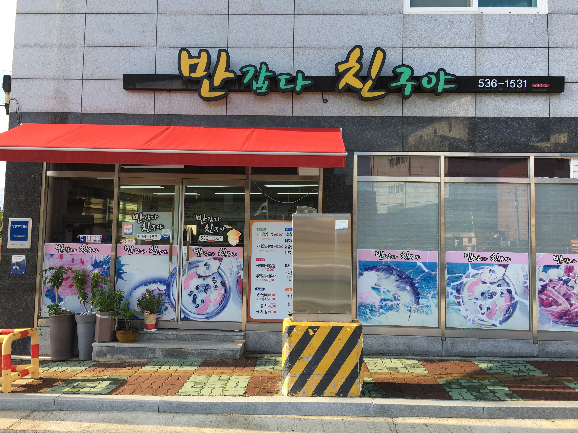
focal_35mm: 29
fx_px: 484
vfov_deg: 48.2
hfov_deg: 61.7
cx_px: 289
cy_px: 216
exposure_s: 1/345
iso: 25
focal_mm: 4.15
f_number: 2.2
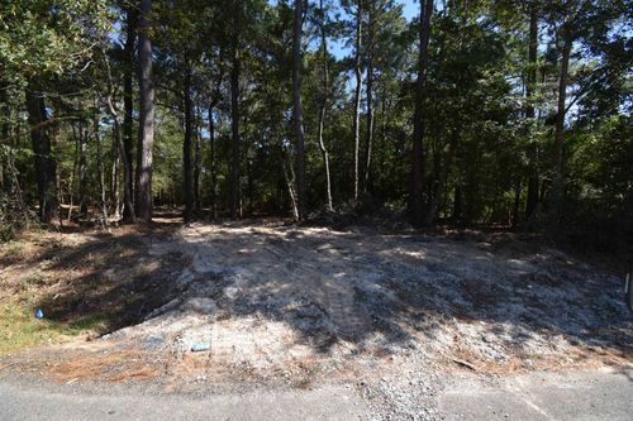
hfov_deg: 100.4
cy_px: 210
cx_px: 316
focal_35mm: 15
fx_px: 264
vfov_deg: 77.3
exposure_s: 1/200
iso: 100
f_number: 6.3
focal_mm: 10
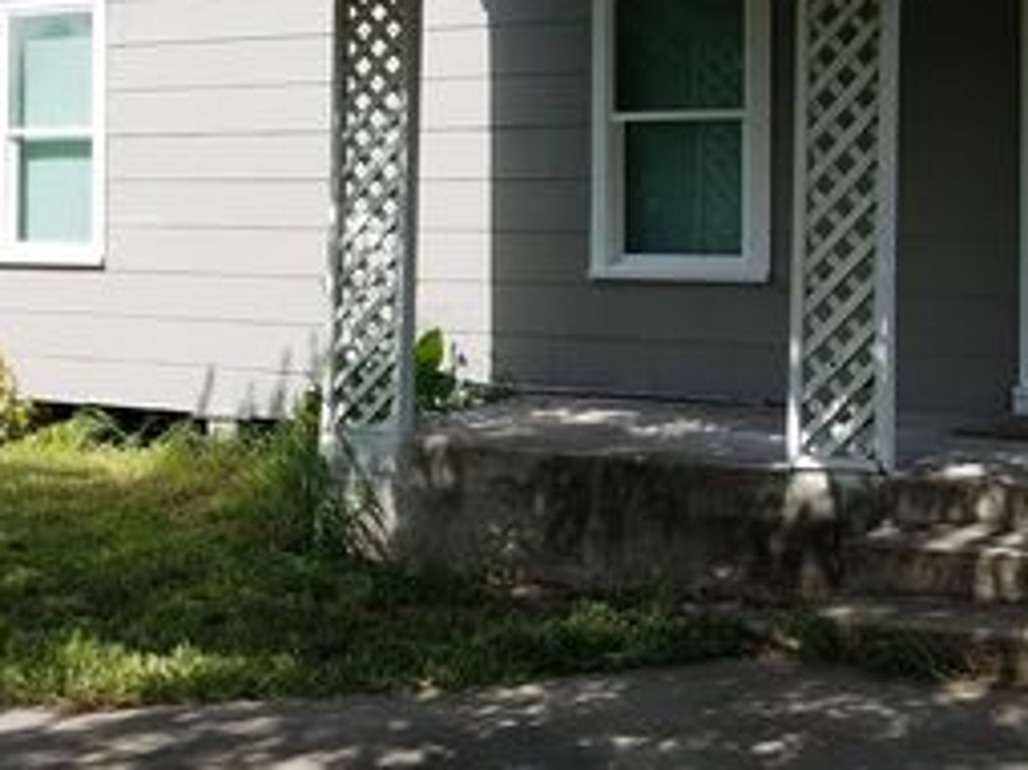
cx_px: 778
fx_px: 1514
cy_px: 212
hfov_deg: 36.6
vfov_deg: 28.2
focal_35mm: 51
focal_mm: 4.2
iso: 50
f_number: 1.7
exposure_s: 1/1324
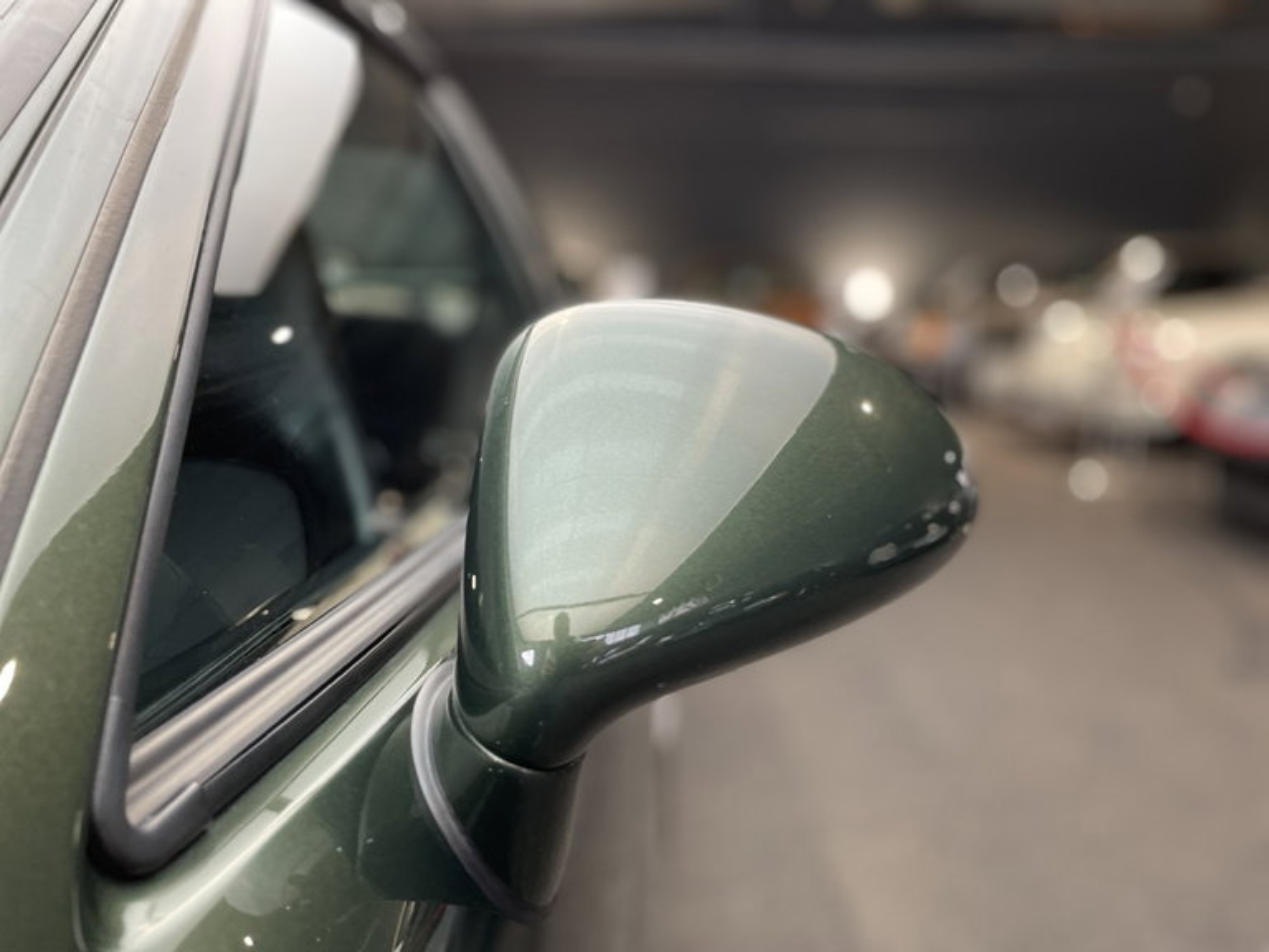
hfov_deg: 67.3
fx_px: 953
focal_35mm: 26
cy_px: 476
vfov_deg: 53.1
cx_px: 634
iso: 100
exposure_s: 1/50
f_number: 1.6
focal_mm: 4.2
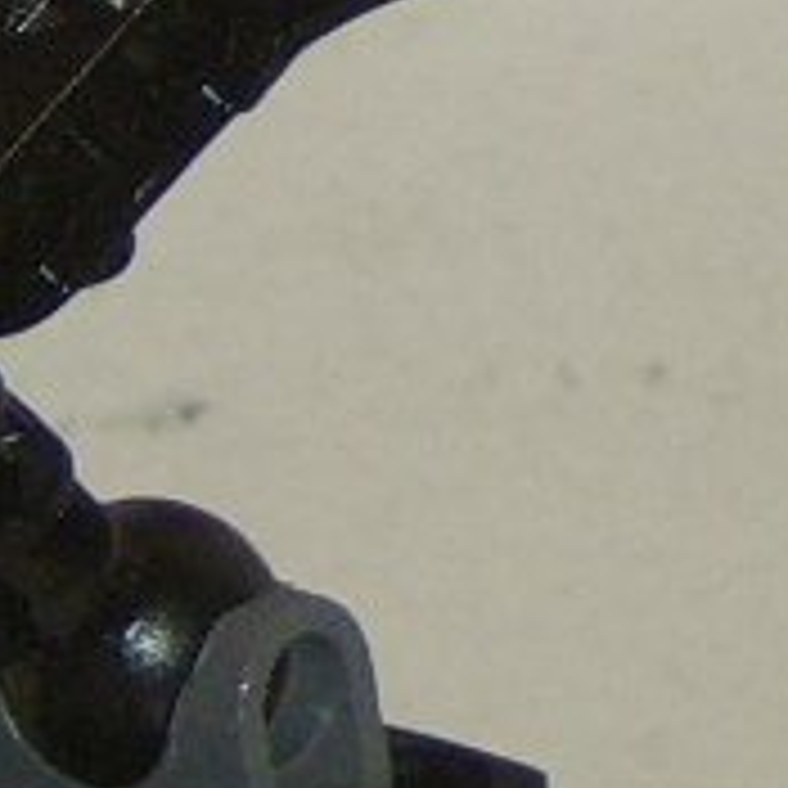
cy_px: -270
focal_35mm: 372
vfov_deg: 4.7
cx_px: 923
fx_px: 9581
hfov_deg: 4.7
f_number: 3.5
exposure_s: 1/60
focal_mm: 11.93
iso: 200
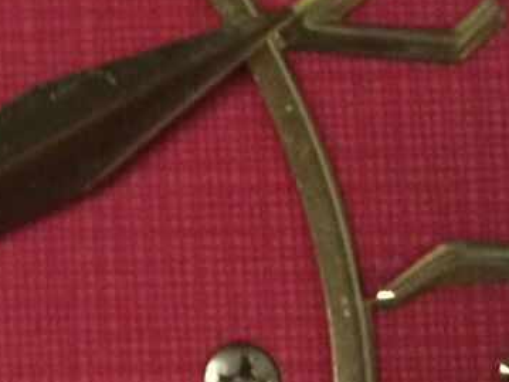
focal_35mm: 132
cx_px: -498
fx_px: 1940
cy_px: -102
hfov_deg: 13.0
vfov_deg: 11.0
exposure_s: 1/33
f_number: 2.2
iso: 320
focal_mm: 4.15
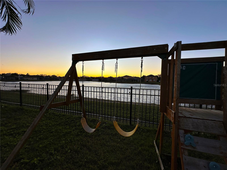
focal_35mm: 14
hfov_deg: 102.1
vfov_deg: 85.7
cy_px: 85
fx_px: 92
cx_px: 114
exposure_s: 1/332
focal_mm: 2.22
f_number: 2.2
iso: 40
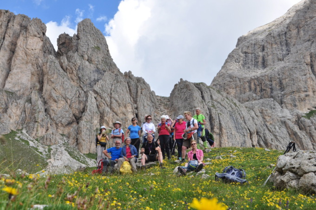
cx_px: 158
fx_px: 368
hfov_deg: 46.4
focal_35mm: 42
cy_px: 105
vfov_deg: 31.8
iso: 200
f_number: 10
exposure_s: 1/200
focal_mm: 28
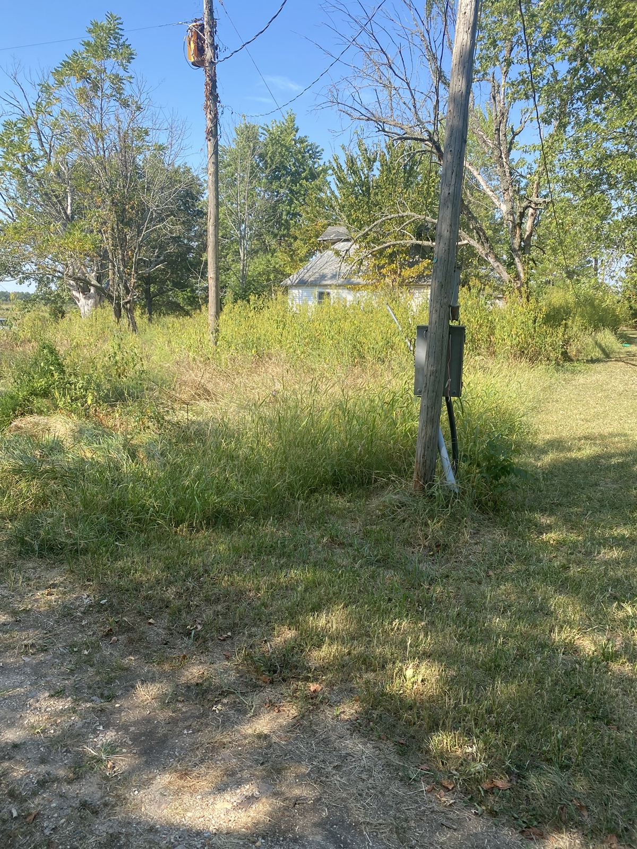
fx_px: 638
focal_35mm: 26
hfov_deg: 53.1
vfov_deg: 67.3
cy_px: 424
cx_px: 318
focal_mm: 4.25
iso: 32
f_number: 1.8
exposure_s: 1/1034
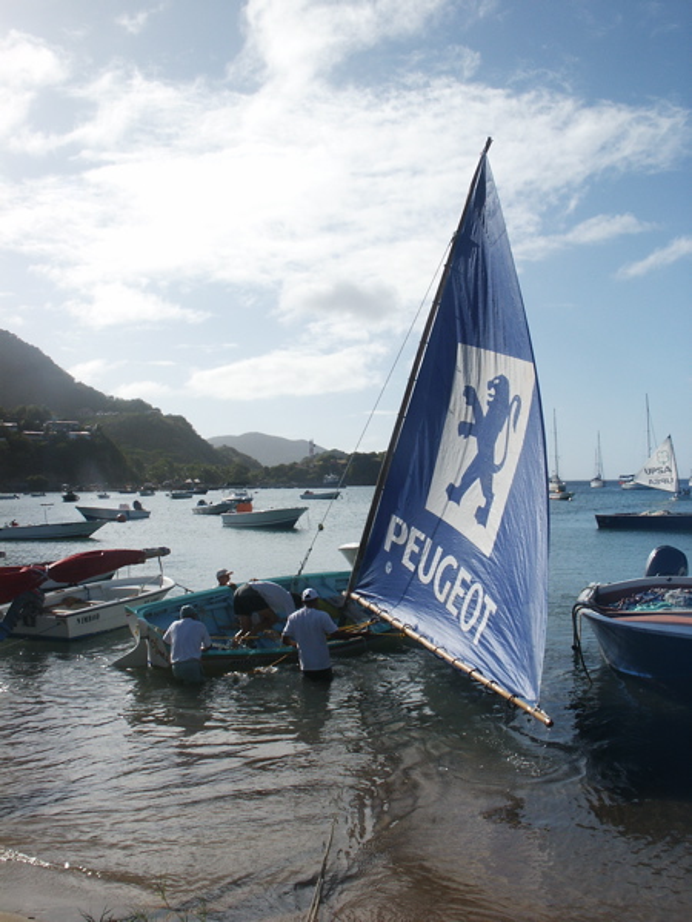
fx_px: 933
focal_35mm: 35
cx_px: 346
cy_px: 461
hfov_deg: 40.7
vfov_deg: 52.6
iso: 64
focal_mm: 7.18
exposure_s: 1/500
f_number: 6.7
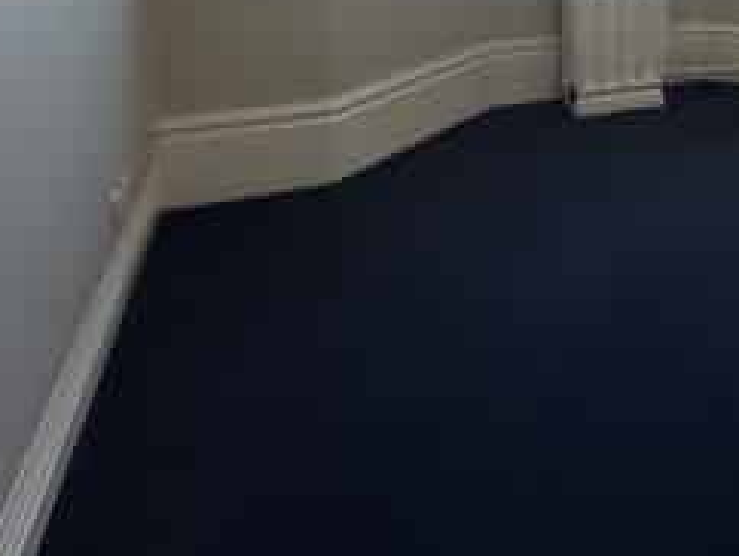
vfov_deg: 31.3
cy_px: -121
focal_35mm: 38
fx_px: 812
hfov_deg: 43.2
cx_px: 712
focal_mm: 2.22
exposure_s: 1/364
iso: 40
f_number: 2.2
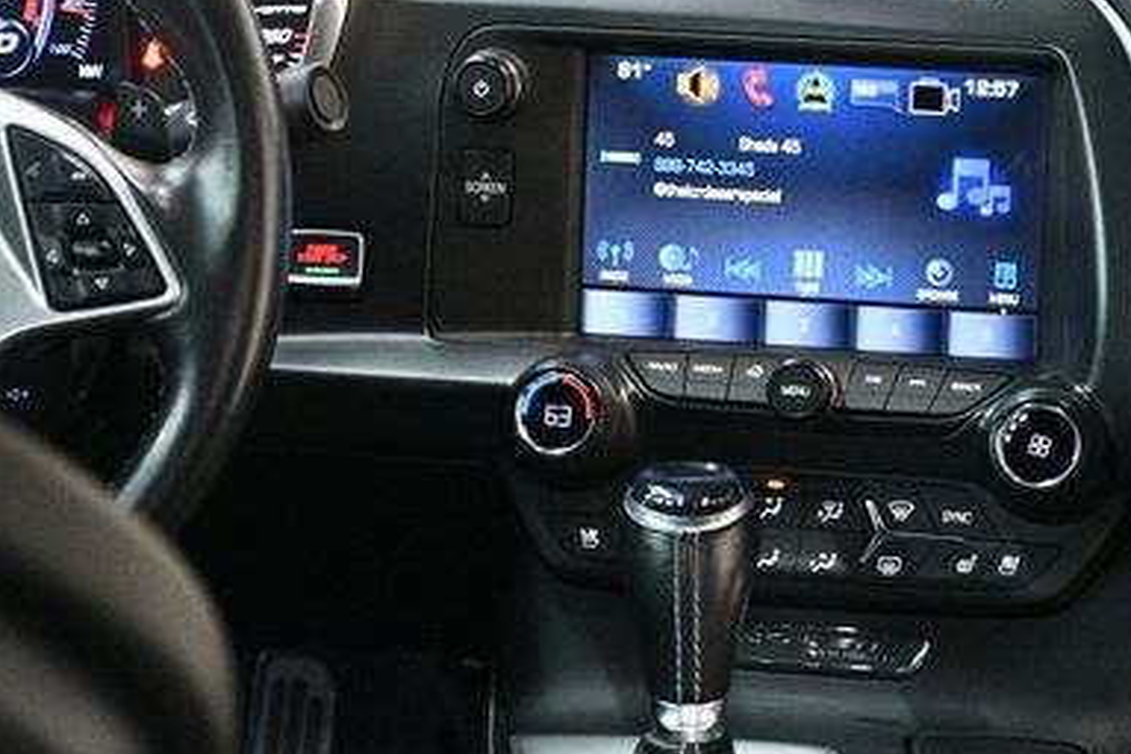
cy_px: 306
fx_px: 5497
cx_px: 657
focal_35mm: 175
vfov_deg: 7.8
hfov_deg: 11.7
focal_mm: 70
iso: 8000
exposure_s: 1/60
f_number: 5
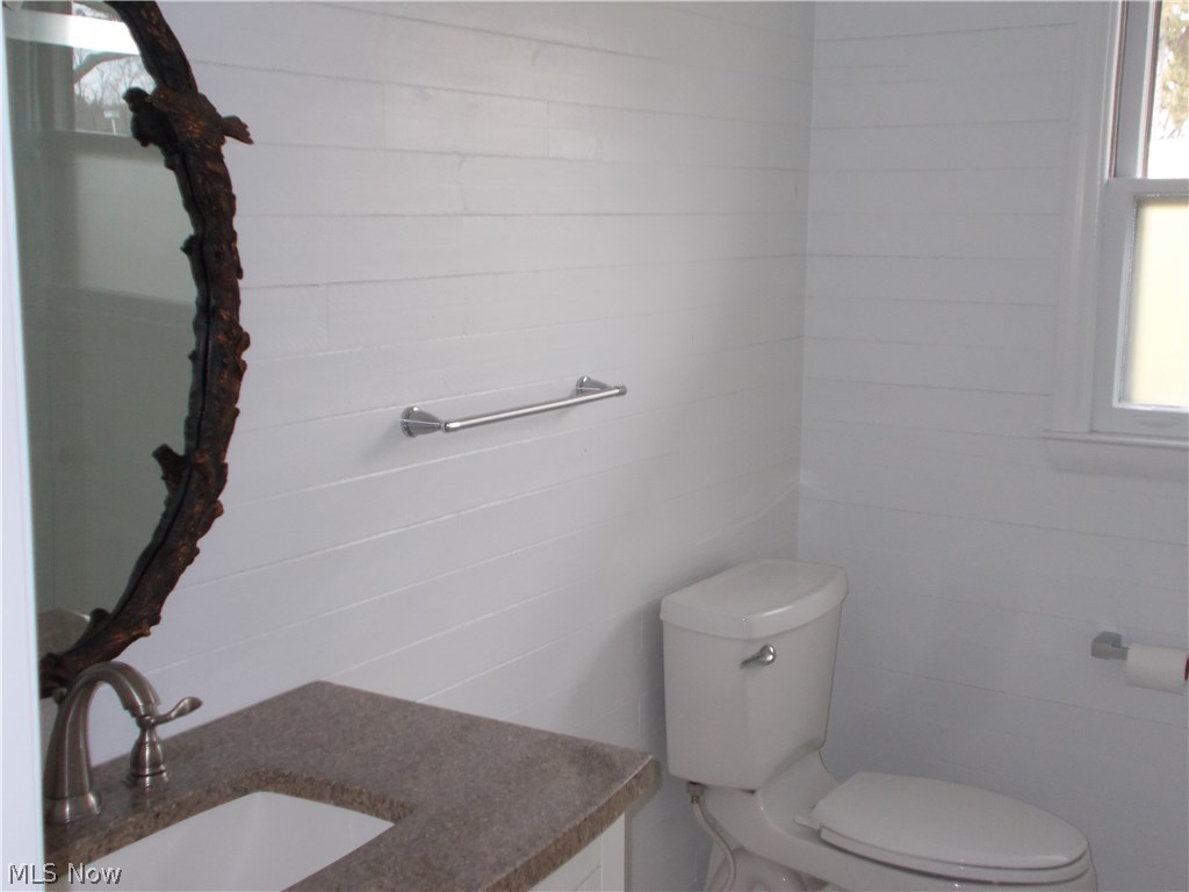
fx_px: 1511
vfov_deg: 32.9
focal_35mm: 44
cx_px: 594
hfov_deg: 42.9
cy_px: 446
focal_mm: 7.9
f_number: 4.2
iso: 200
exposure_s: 1/30
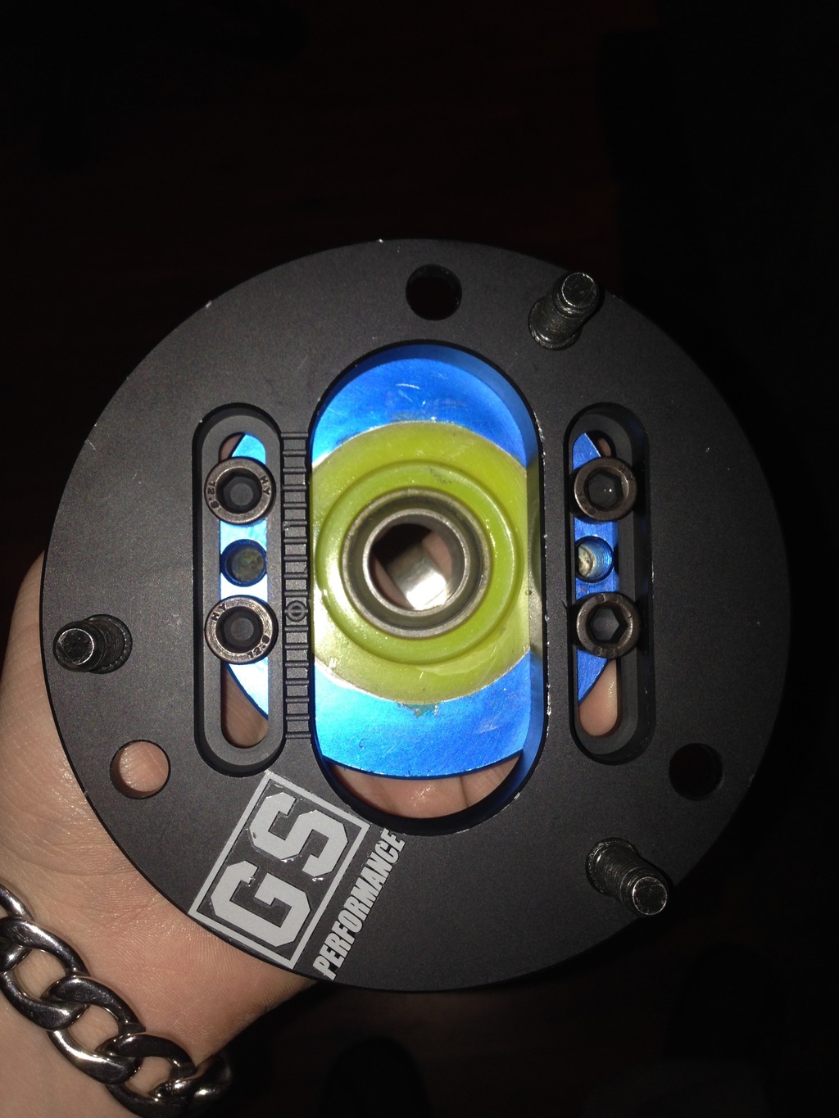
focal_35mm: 33
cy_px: 559
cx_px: 420
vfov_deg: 55.3
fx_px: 1066
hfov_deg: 43.0
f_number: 2.4
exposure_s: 1/49
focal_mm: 4.12
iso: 50
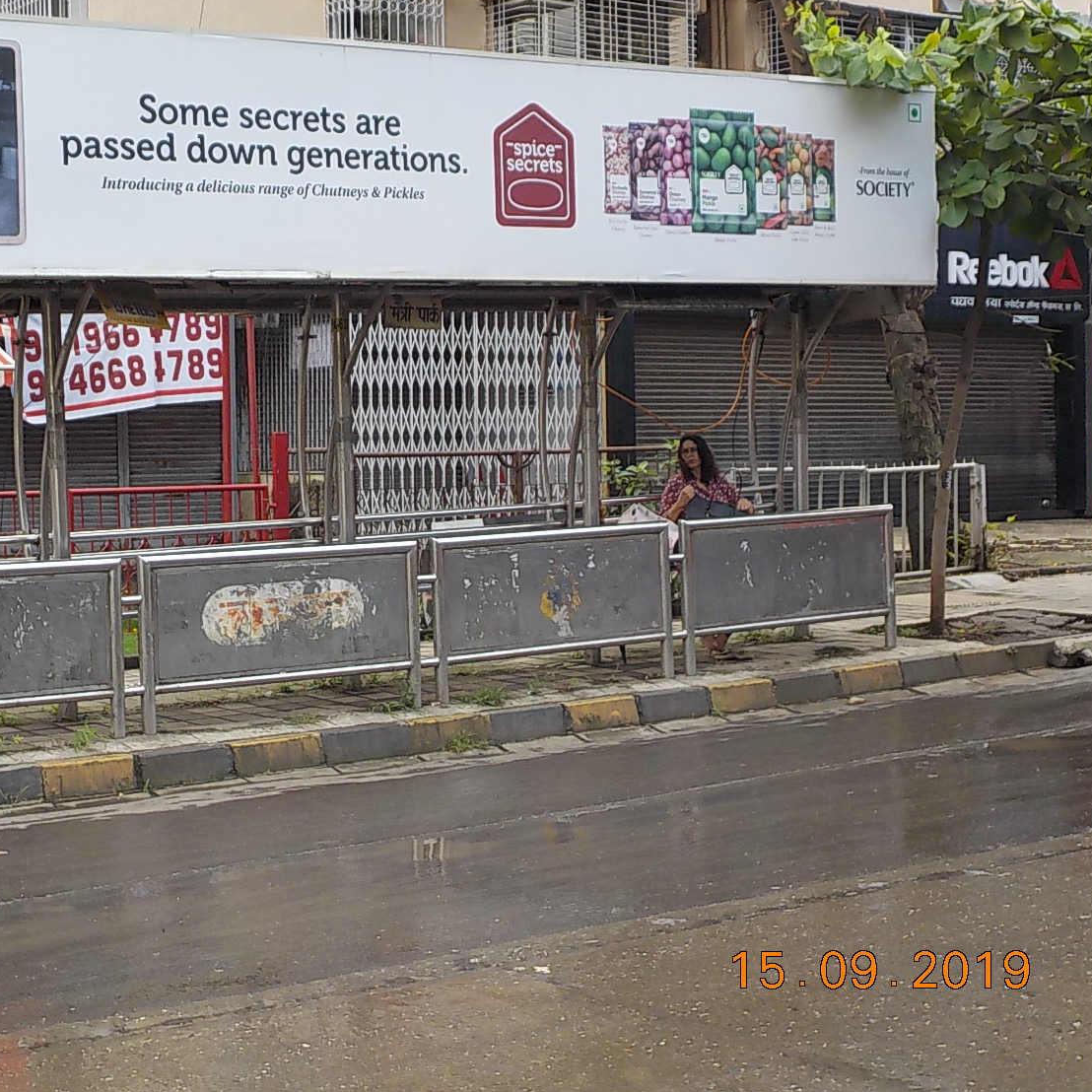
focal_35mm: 60
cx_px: 310
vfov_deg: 28.6
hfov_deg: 28.3
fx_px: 2141
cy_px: 503
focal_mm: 6.4
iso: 125
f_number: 4.2
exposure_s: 1/200
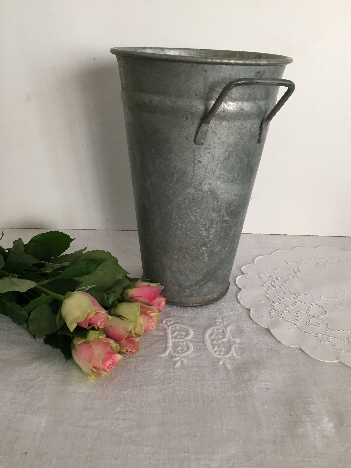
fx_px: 392
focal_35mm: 29
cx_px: 176
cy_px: 234
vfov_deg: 61.7
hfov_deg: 48.2
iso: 64
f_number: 2.2
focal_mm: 4.15
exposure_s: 1/33
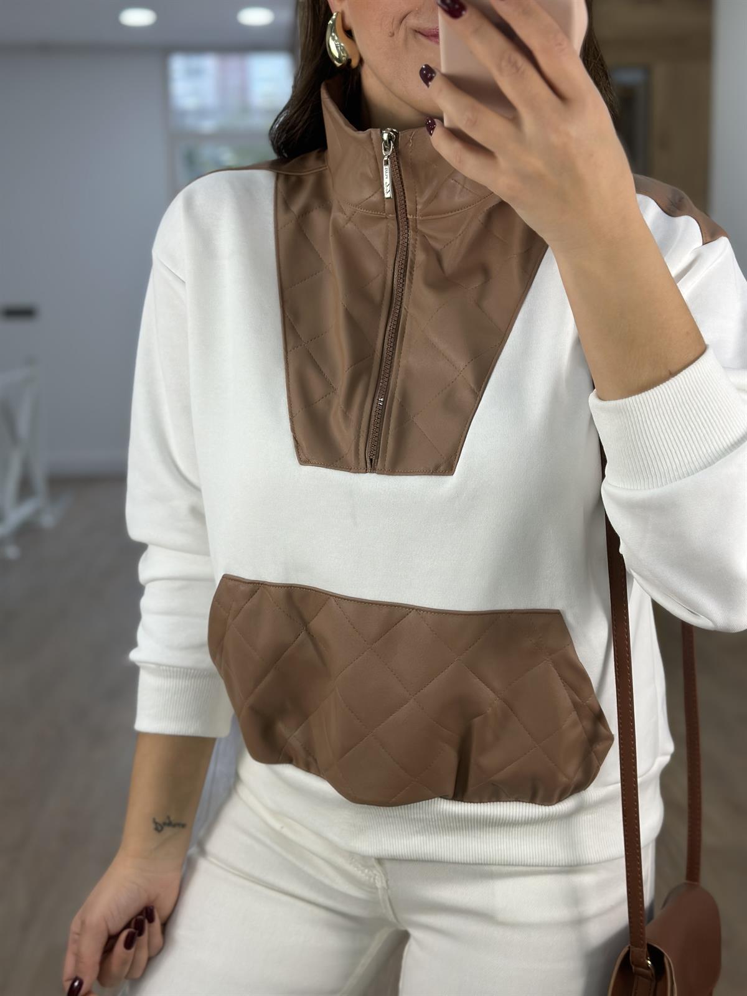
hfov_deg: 30.3
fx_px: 1381
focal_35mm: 48
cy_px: 498
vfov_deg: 39.7
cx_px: 374
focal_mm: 6.86
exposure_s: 1/320
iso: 80
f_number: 1.78
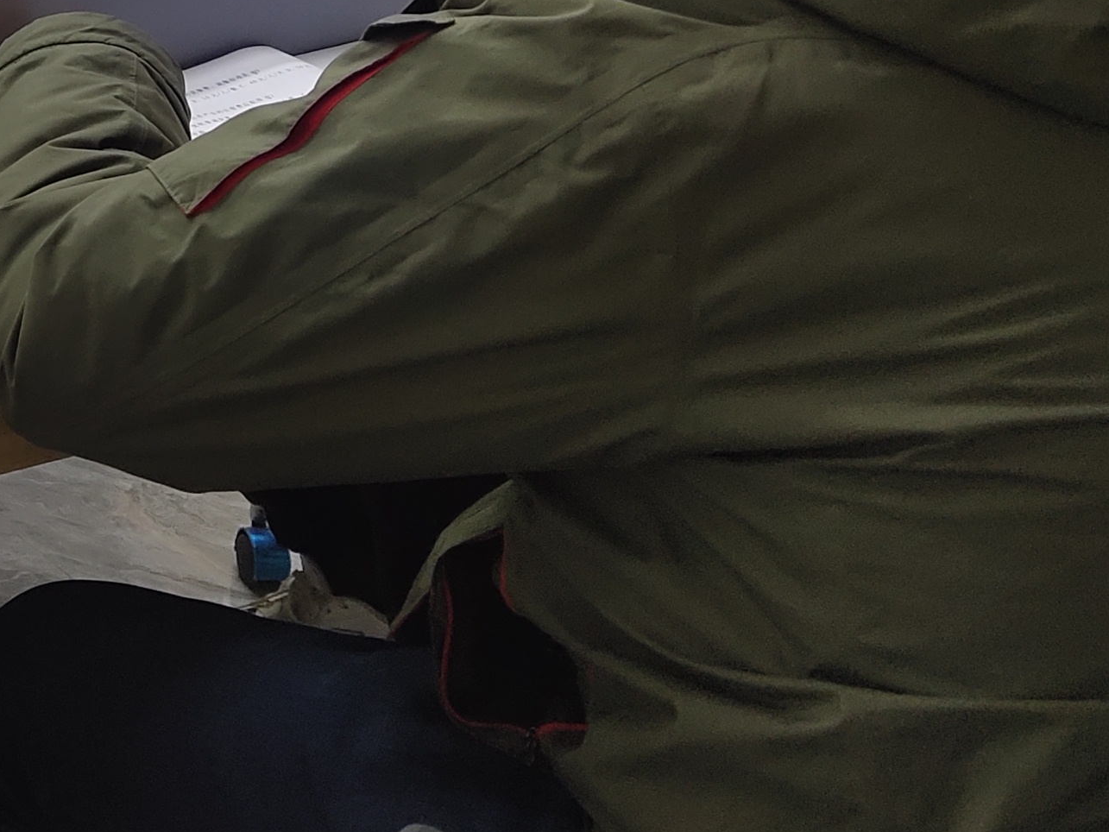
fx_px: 2916
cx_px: -368
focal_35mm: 91
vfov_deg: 15.9
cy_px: -40
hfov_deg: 19.7
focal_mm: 4.27
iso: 237
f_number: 1.8
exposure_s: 1/100
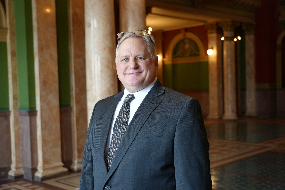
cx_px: 142
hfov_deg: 42.7
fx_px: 364
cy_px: 95
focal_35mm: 46
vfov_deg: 29.3
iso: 2000
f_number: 4
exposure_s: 1/160
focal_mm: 46
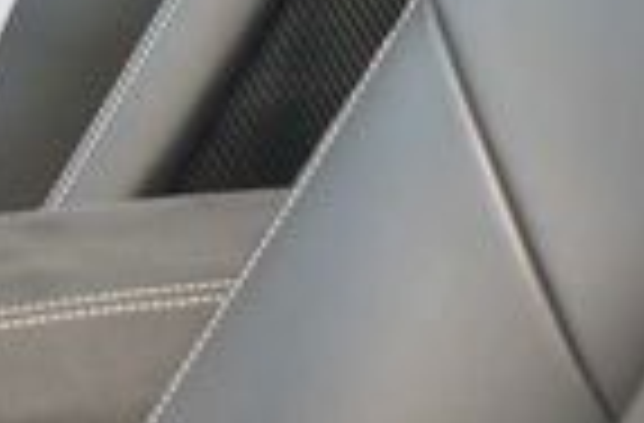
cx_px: -99
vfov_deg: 6.8
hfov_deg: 10.5
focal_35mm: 194
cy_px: -446
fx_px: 3455
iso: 500
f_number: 4
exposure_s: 1/60
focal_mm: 24
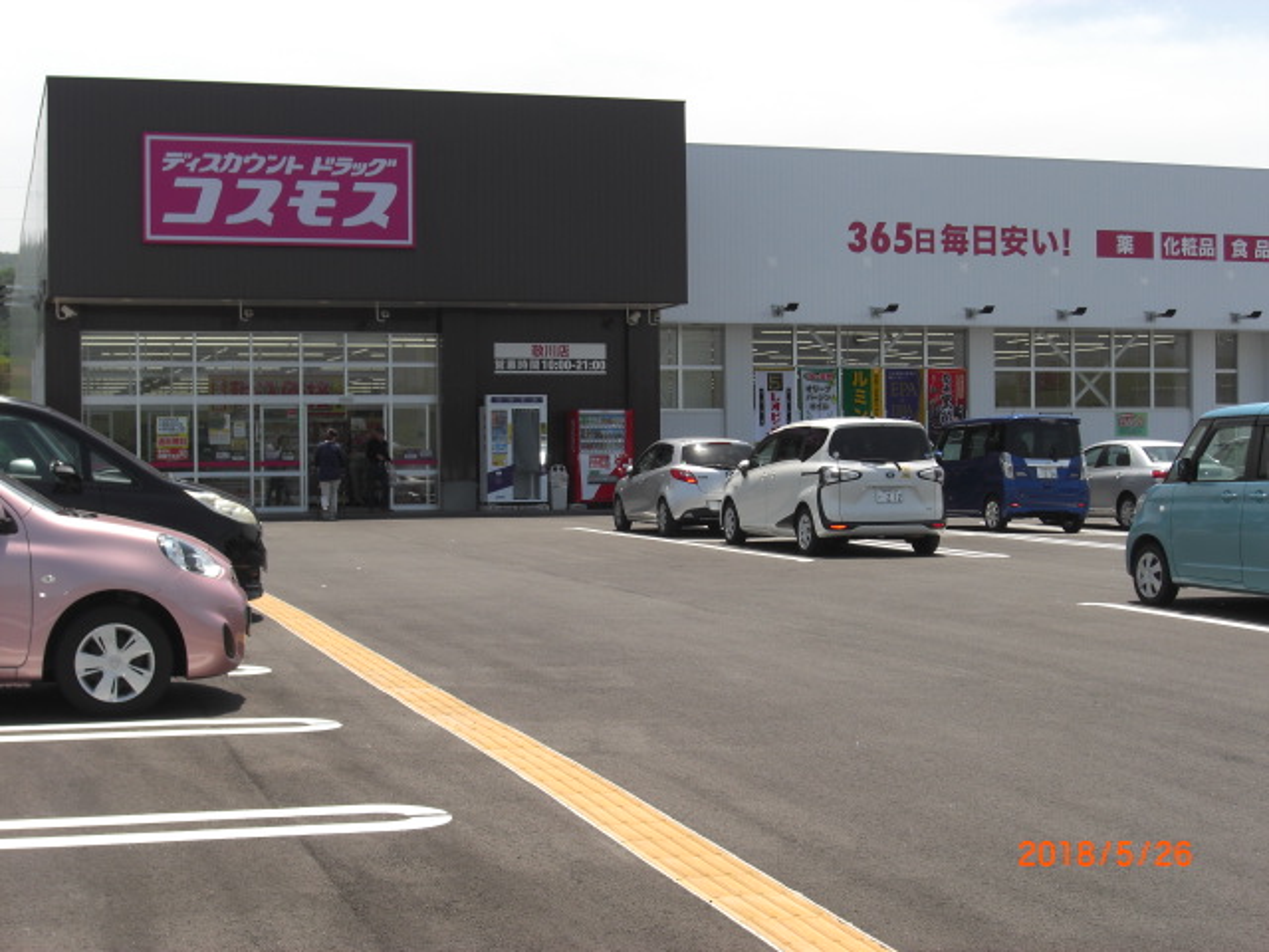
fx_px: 2090
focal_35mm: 57
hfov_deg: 33.8
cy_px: 476
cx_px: 634
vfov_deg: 25.7
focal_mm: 11.8
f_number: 5
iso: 80
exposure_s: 1/500
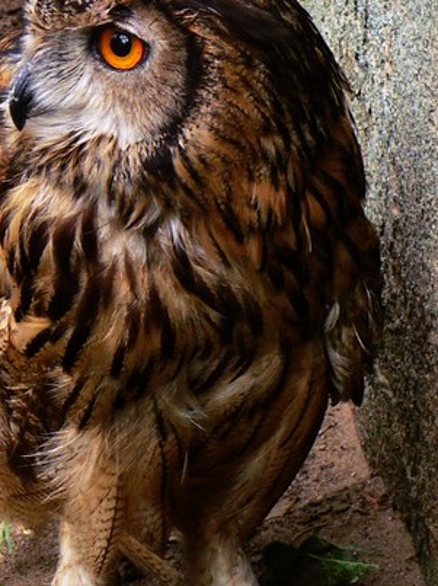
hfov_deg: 5.1
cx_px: 117
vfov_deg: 6.9
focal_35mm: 288
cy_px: 270
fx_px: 4872
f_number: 3.6
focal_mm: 23.6
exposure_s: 1/50
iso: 80
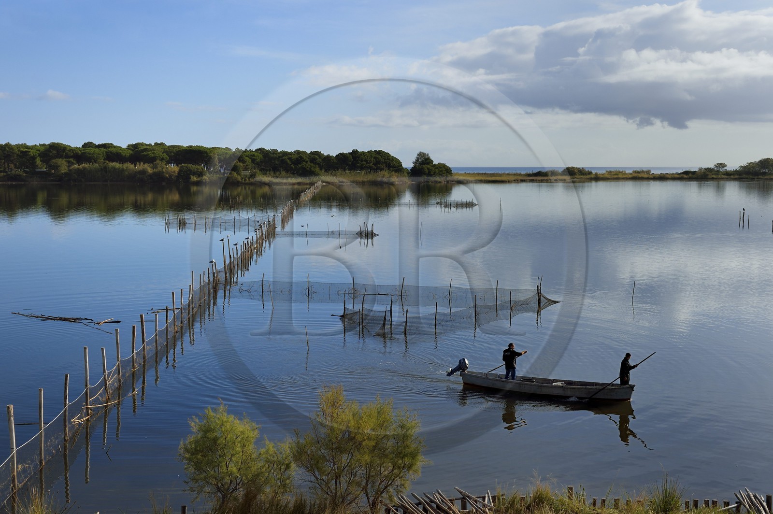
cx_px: 386
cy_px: 257
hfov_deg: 41.1
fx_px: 1030
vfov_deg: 28.0
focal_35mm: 48
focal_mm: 48
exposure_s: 1/640
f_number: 9
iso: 200
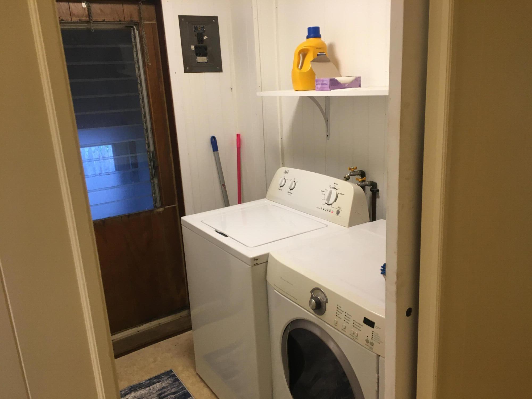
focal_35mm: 29
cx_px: 266
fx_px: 446
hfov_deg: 61.7
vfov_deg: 48.2
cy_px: 200
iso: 64
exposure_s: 1/30
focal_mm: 4.15
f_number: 2.2
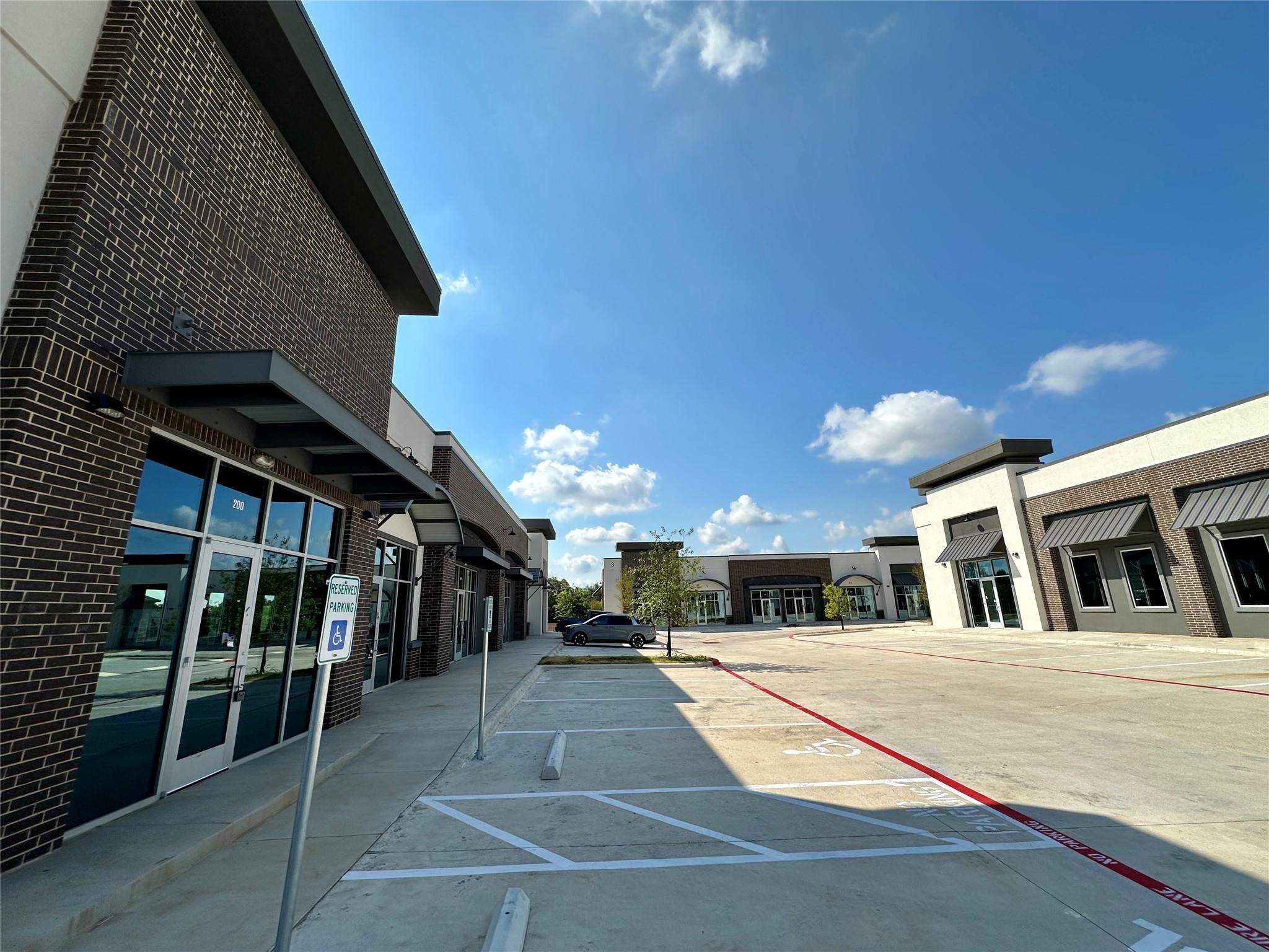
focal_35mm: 14
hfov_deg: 102.1
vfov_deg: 85.7
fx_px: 513
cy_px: 476
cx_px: 634
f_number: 2.2
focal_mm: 2.22
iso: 50
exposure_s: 1/3861
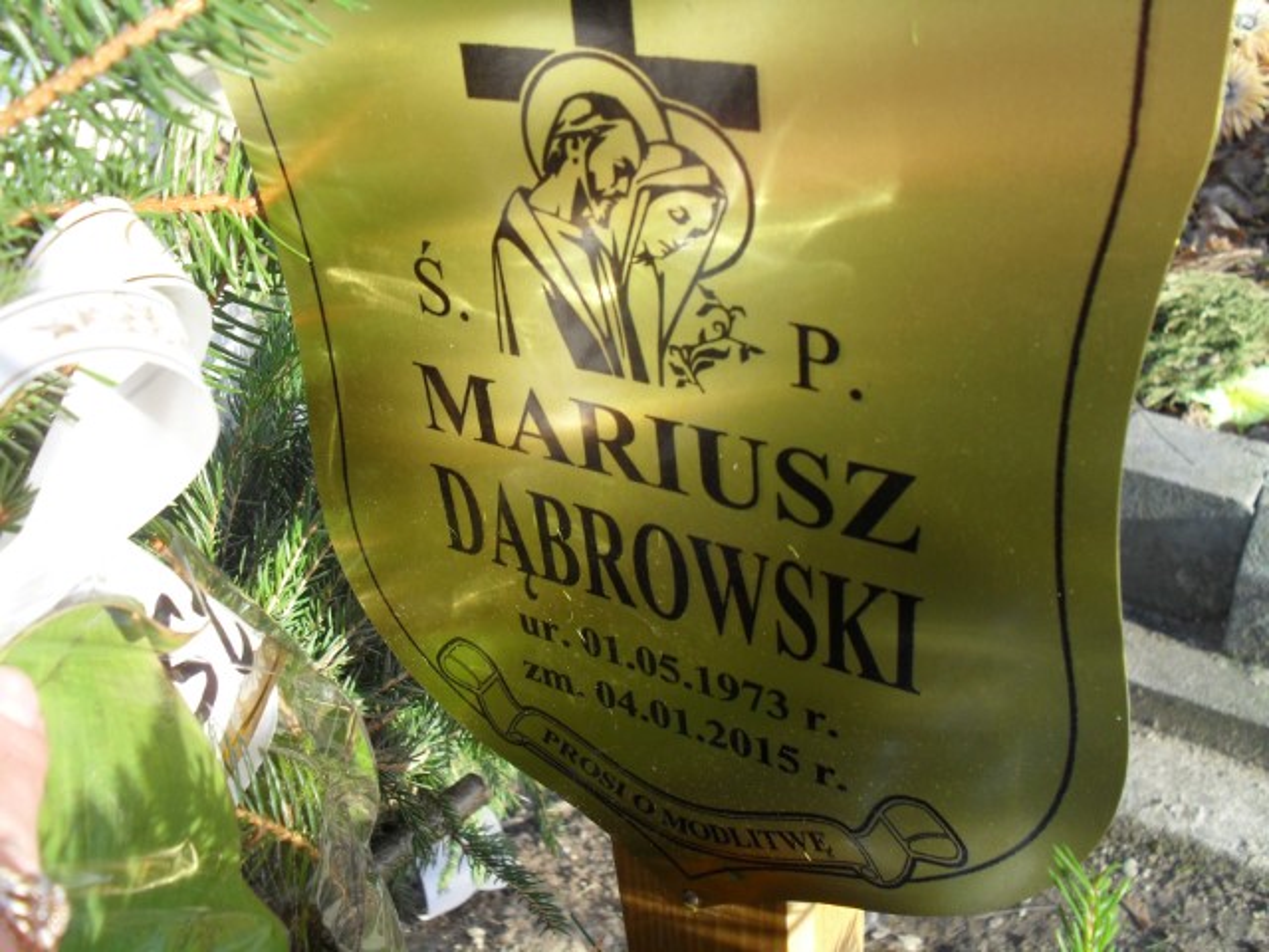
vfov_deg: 40.7
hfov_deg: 52.6
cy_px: 476
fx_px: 1283
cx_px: 634
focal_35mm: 35
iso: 100
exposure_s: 1/125
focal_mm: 6.3
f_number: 3.2
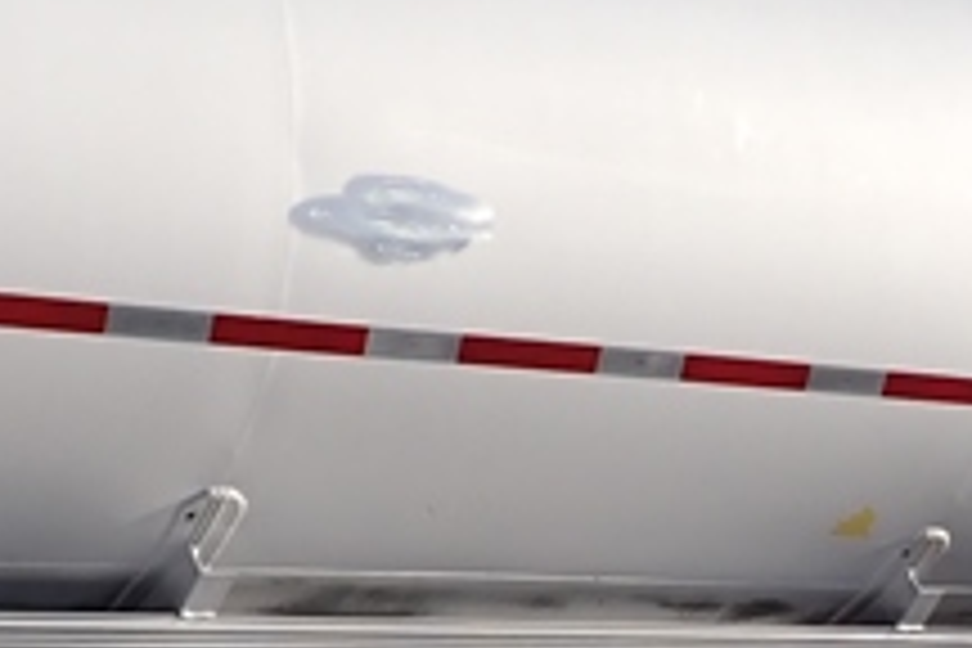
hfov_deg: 16.5
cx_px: 765
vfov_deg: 11.1
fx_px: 3321
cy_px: 558
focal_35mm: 123
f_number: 8
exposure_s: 1/200
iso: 100
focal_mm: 4.5
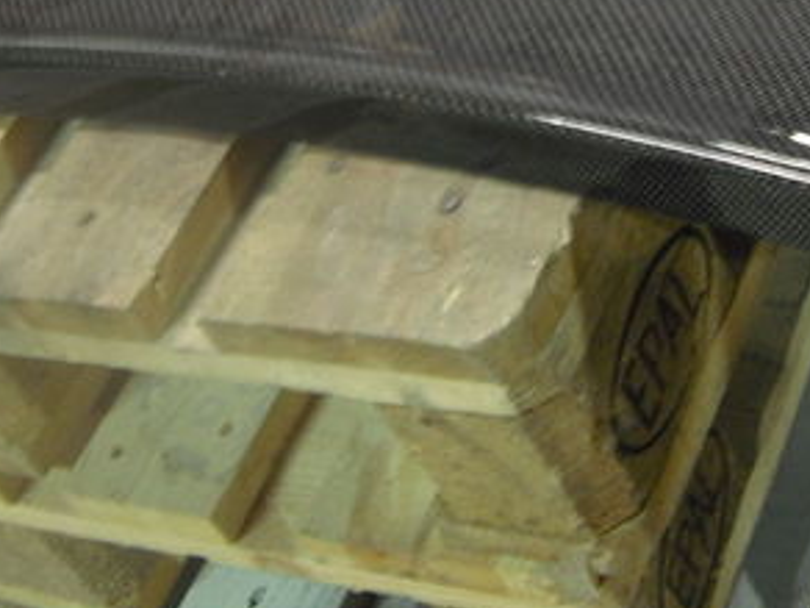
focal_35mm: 81
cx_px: 444
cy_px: 72
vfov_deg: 18.0
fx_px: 1895
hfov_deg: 24.1
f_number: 2.7
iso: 100
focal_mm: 6.2
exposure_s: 1/2
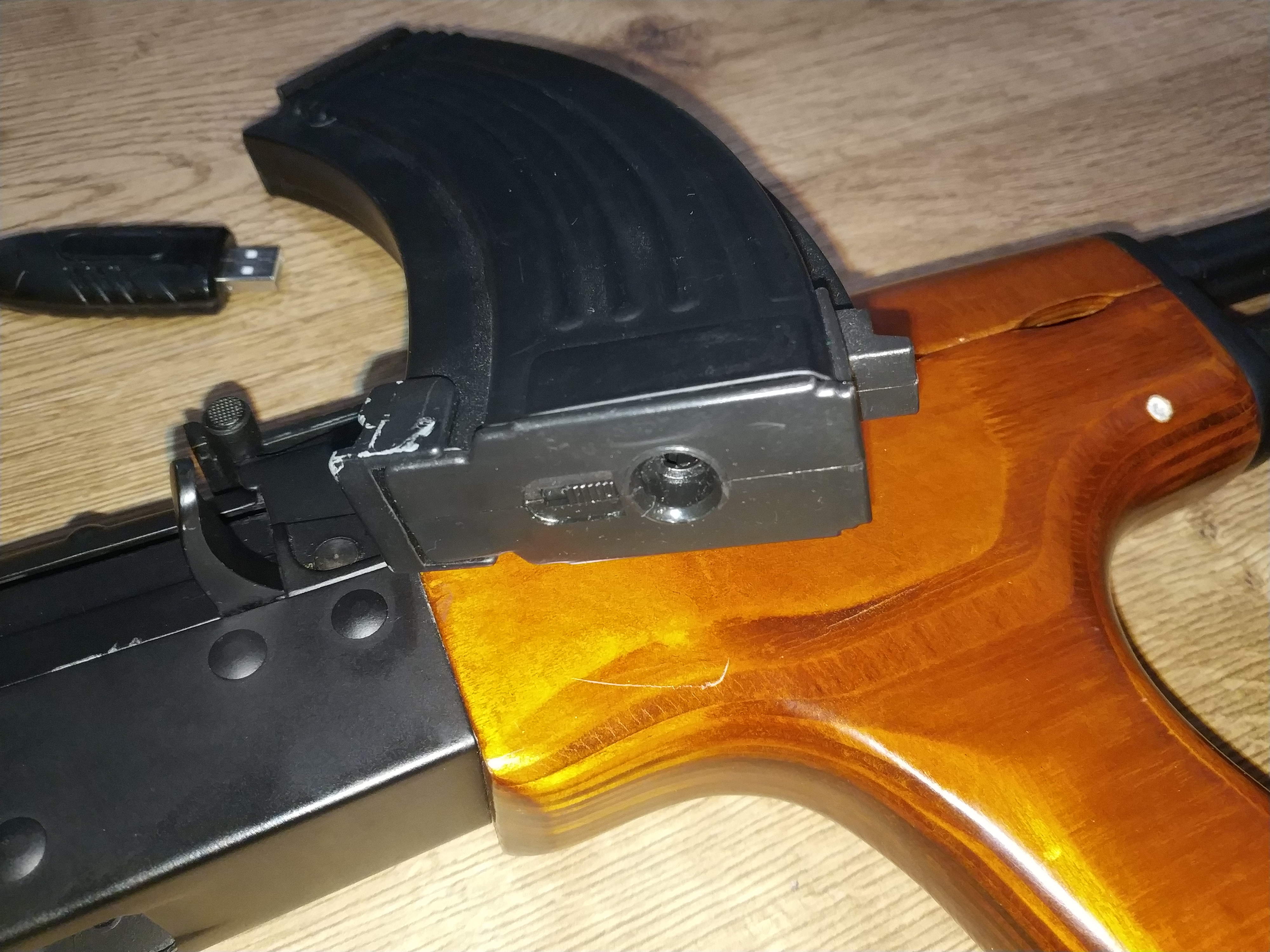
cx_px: 635
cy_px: 476
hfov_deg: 56.8
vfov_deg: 44.2
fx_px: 1174
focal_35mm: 32
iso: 583
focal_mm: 4.5
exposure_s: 1/17
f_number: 2
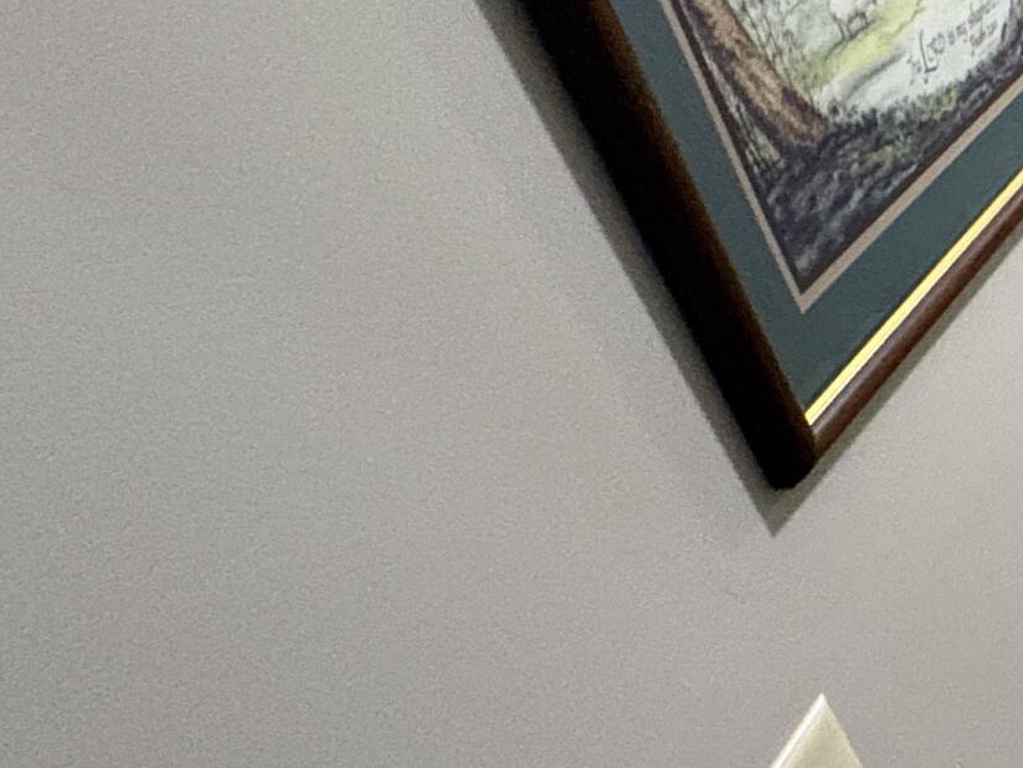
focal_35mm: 51
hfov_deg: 23.2
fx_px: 1507
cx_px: 1772
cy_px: 338
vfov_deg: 28.5
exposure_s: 1/60
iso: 800
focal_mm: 2.22
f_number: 2.2
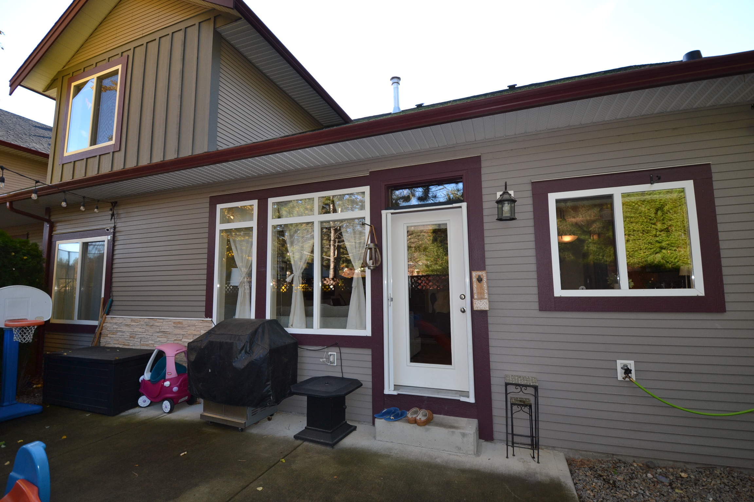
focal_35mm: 15
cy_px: 251
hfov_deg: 100.4
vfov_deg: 77.3
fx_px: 314
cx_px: 377
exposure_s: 1/125
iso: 280
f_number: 5.6
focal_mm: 10
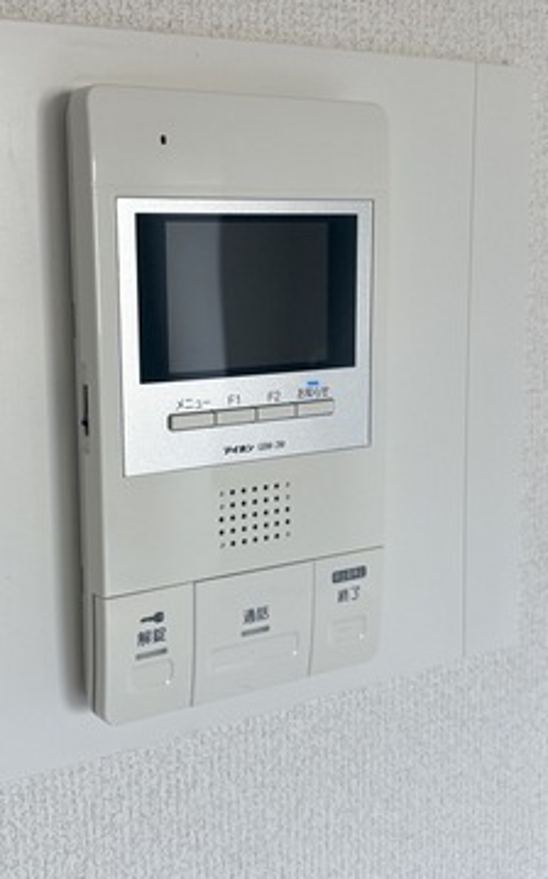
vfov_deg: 46.2
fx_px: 1029
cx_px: 215
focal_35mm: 43
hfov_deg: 29.7
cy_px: 421
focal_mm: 5.96
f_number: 1.6
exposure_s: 1/120
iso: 64
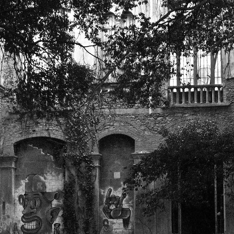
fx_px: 520
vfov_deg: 25.3
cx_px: 185
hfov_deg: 25.0
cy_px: 137
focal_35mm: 68
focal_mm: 18
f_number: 5
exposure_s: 1/80
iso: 400
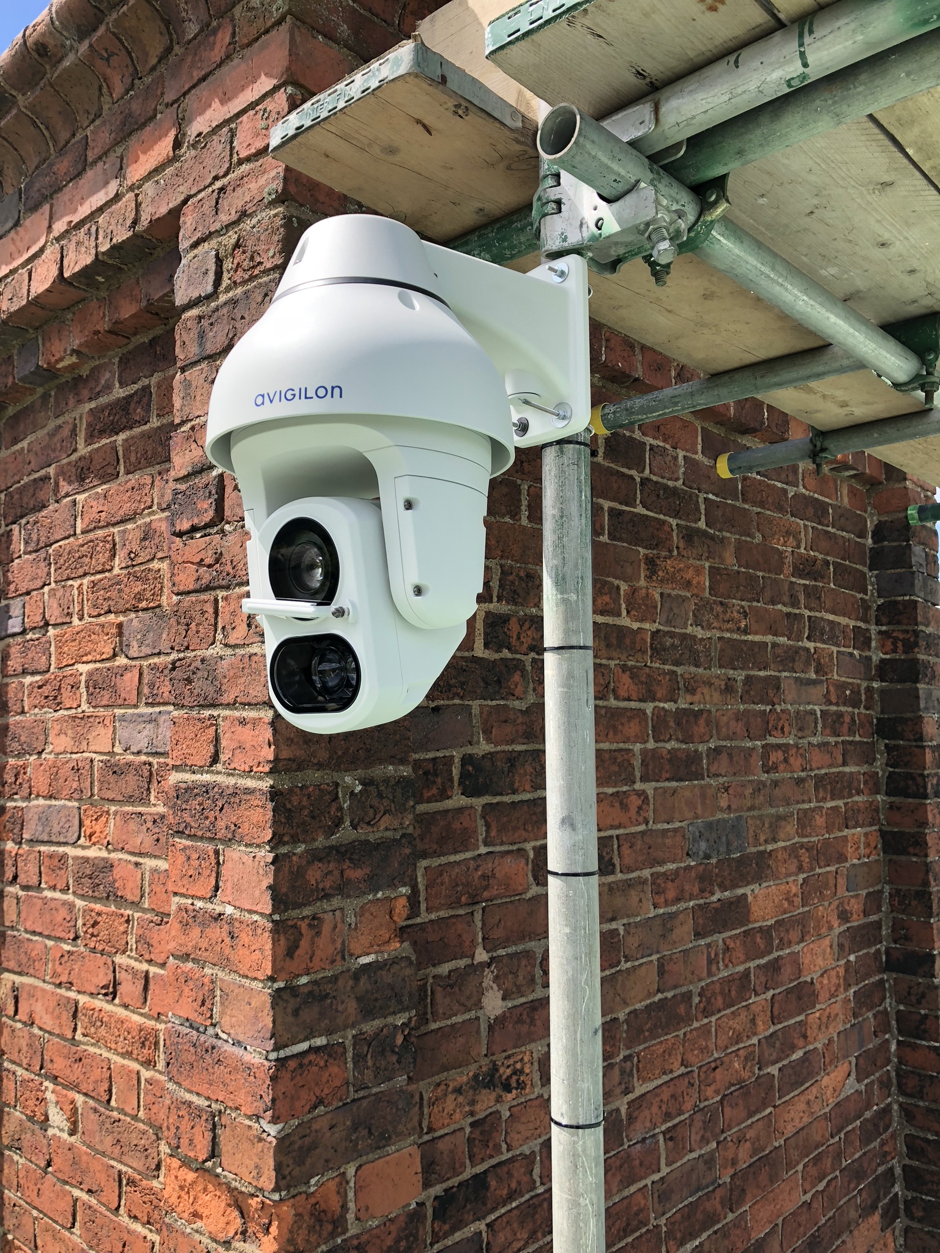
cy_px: 626
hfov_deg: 49.7
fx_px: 1014
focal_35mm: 28
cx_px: 470
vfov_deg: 63.4
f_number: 1.8
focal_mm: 4
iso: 20
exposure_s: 1/762
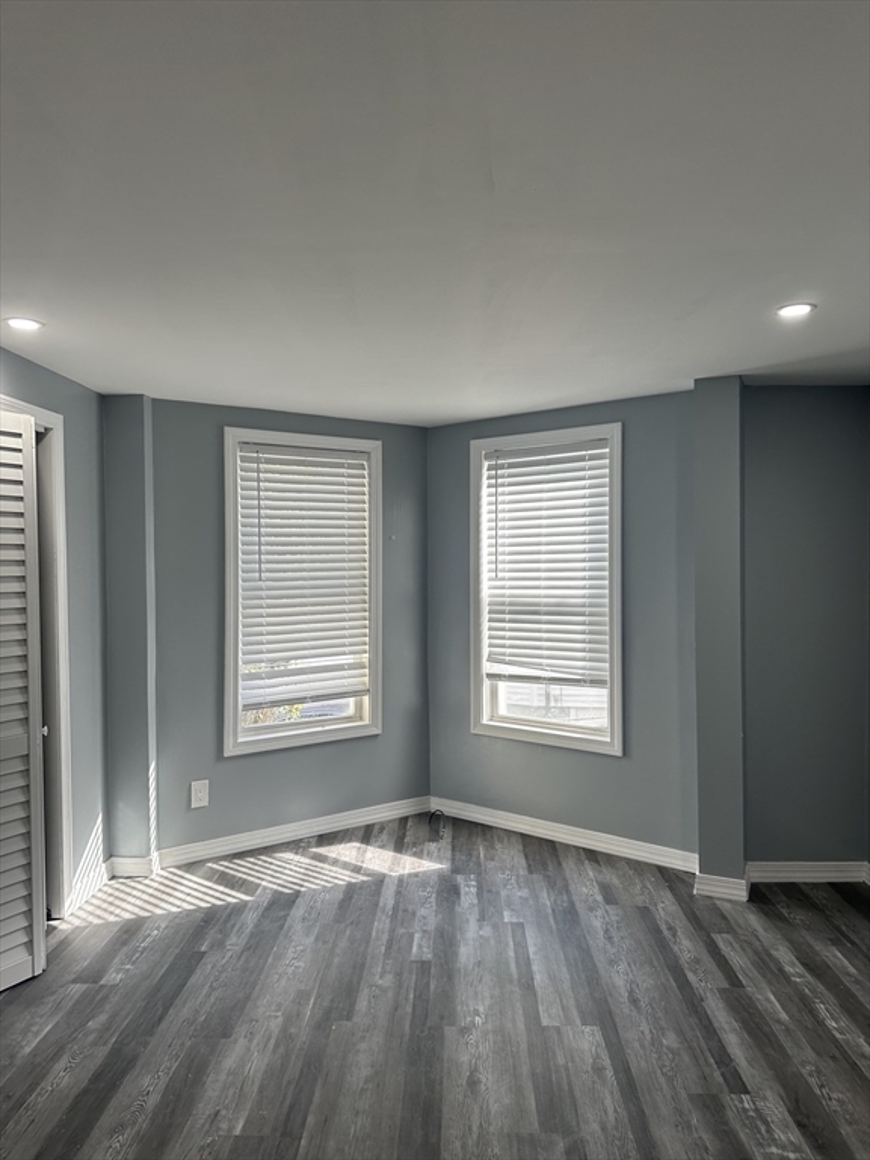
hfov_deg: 56.8
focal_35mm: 24
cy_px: 580
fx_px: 804
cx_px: 435
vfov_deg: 71.6
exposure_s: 1/275
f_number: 1.78
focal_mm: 6.86
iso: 80
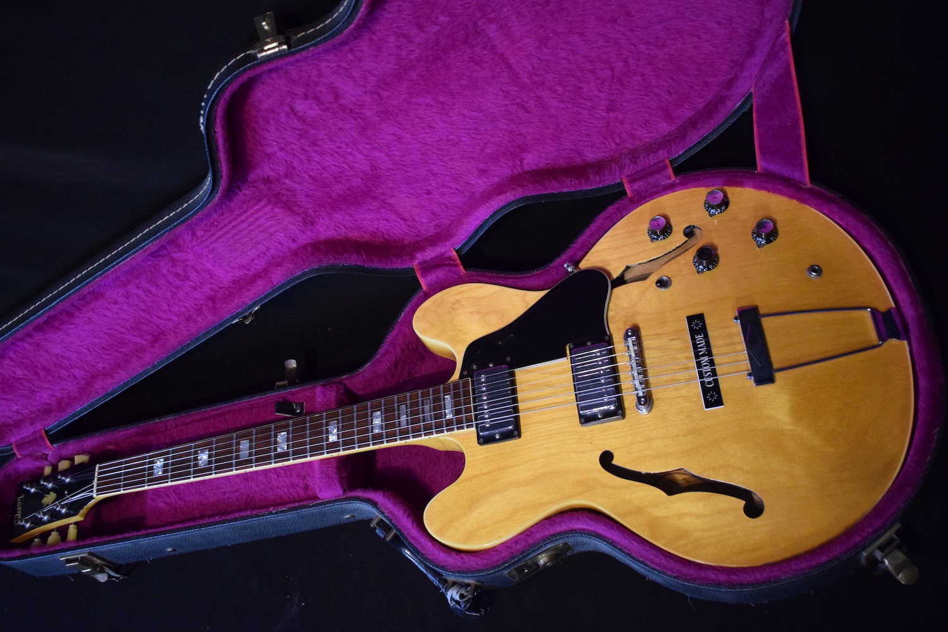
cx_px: 474
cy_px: 316
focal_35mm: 36
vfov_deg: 36.9
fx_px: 948
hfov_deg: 53.1
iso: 3200
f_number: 3.8
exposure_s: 1/60
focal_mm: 24
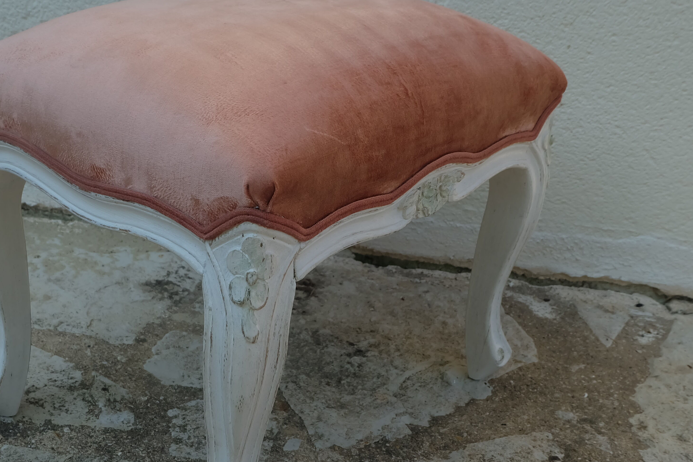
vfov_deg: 27.5
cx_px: 282
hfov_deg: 40.2
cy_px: 256
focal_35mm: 49
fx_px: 943
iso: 400
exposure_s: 1/400
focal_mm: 19.2
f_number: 6.4
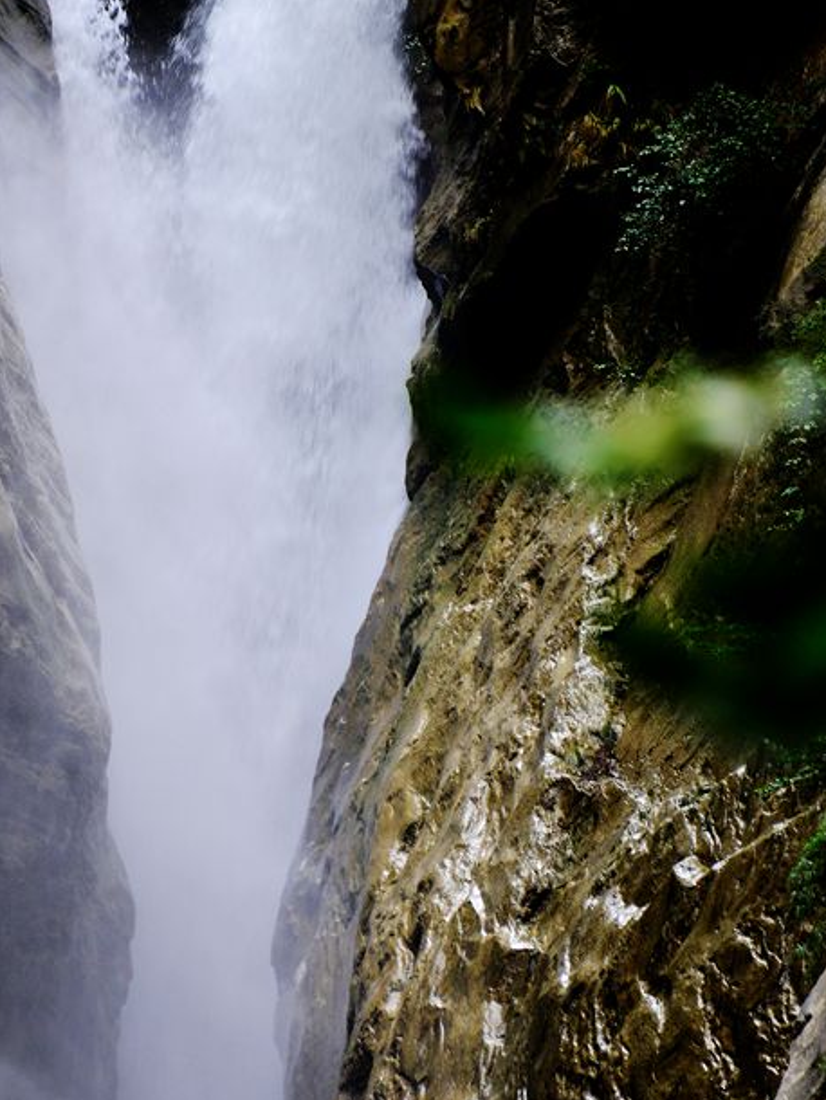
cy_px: 489
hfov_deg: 2.9
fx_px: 16596
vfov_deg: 3.8
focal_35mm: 522
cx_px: 227
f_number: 5.6
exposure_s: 1/80
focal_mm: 300
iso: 140
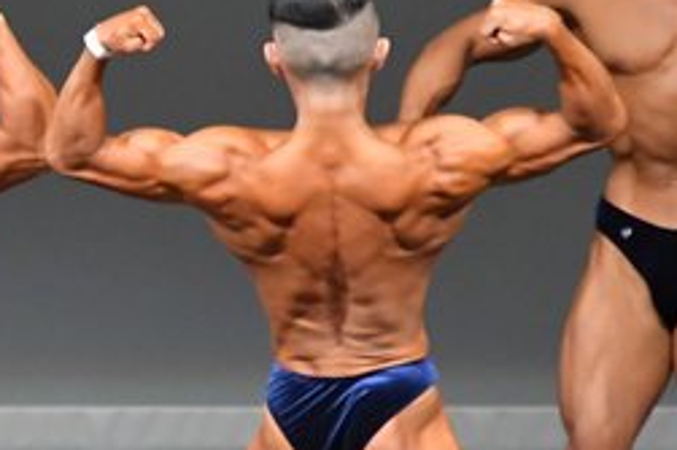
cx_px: -239
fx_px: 17421
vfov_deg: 1.5
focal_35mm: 927
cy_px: 377
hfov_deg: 2.2
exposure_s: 1/400
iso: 5000
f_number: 5.6
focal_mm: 200
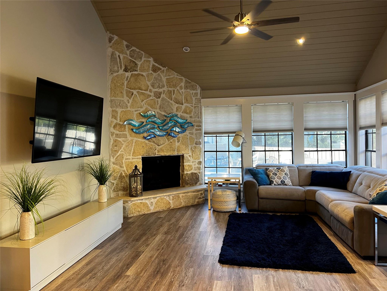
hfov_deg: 67.3
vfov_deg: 53.1
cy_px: 146
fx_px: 291
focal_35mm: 26
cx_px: 194
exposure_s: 1/60
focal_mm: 5.7
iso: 125
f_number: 1.5
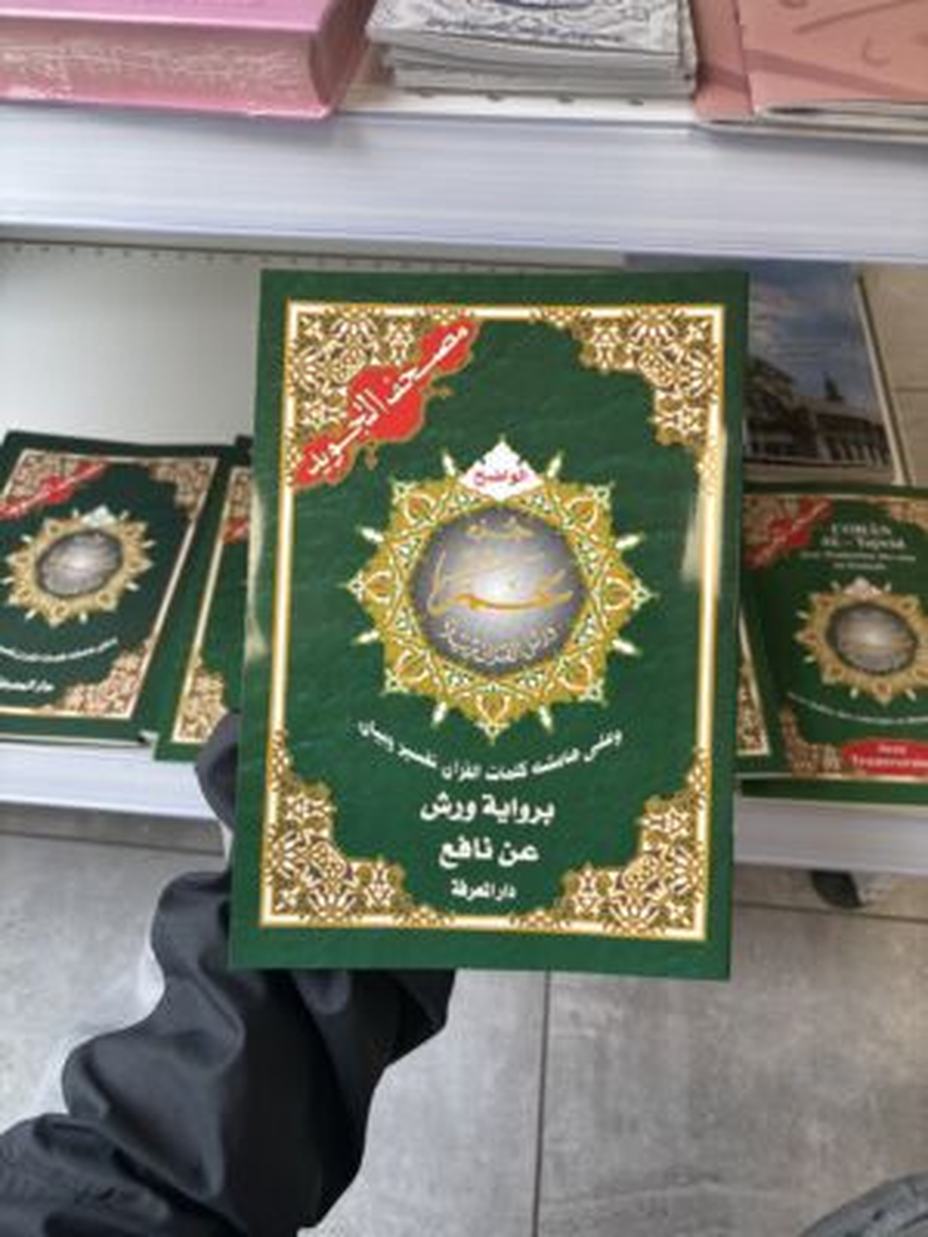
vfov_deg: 67.3
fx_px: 929
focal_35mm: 26
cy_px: 618
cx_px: 464
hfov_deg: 53.1
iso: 50
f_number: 1.6
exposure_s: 1/100
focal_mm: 5.96
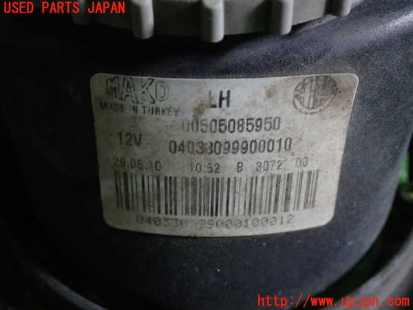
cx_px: 206
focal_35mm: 50
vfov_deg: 29.1
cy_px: 155
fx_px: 597
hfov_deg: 38.2
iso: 250
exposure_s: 1/50
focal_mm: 9.01
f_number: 3.2
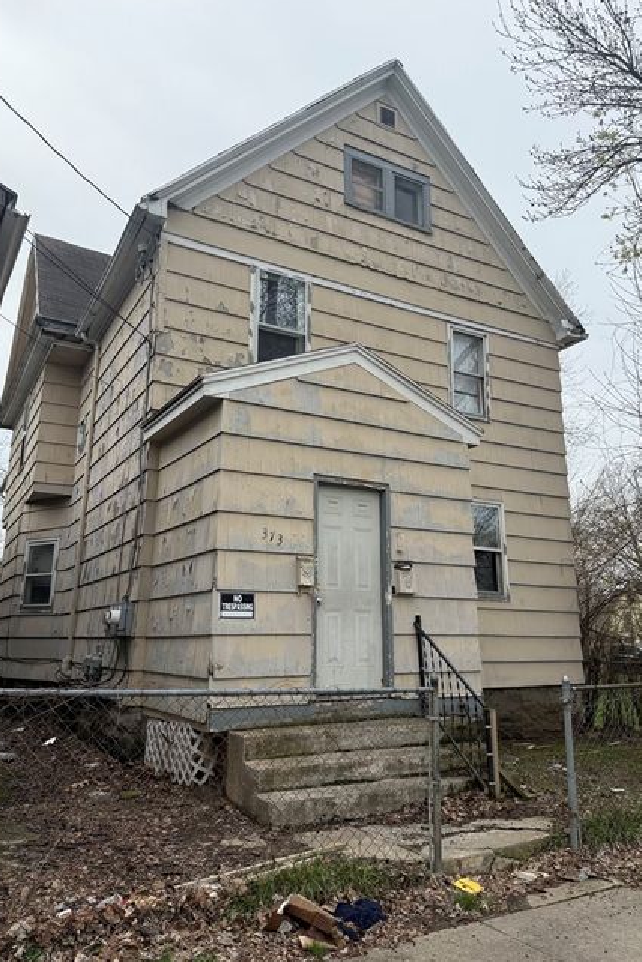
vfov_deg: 69.4
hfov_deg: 49.6
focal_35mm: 26
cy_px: 468
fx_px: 695
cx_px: 329
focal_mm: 6.76
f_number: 1.78
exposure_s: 1/4167
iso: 100
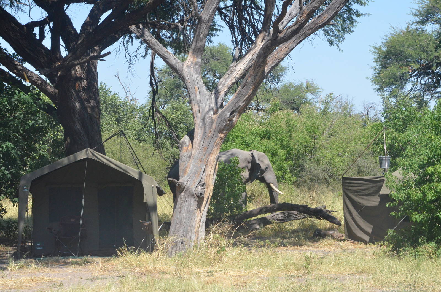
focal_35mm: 128
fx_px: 1559
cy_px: 146
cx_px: 220
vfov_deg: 10.7
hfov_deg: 16.1
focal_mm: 85
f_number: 16
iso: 2500
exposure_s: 1/1000
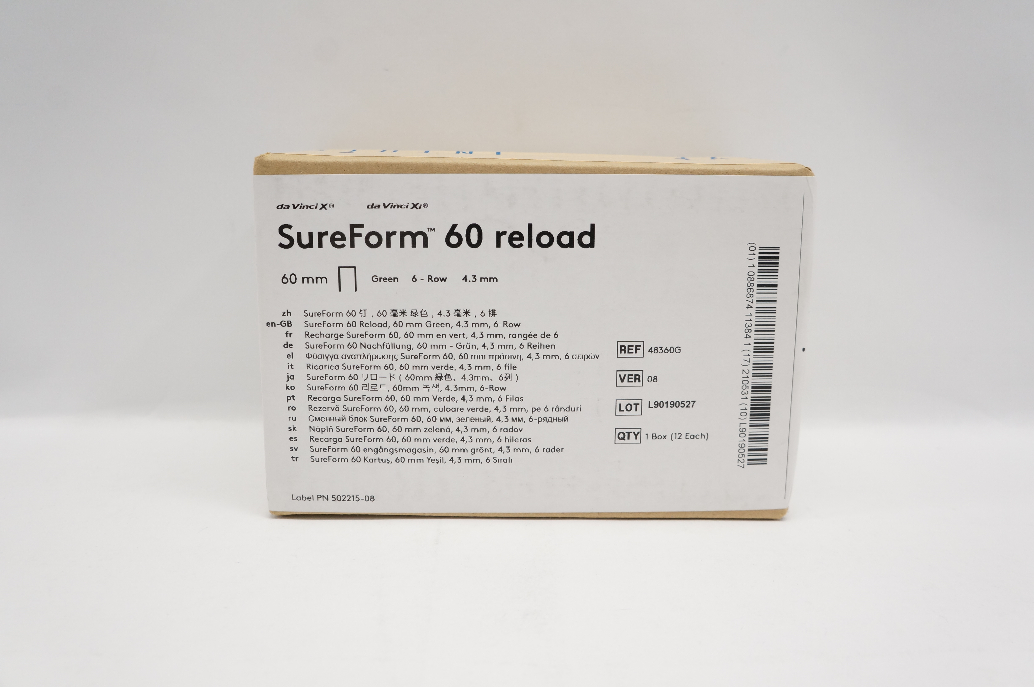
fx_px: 861
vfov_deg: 43.5
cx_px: 517
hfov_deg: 62.0
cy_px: 344
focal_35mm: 30
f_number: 6.3
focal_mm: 20
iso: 800
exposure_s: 1/160
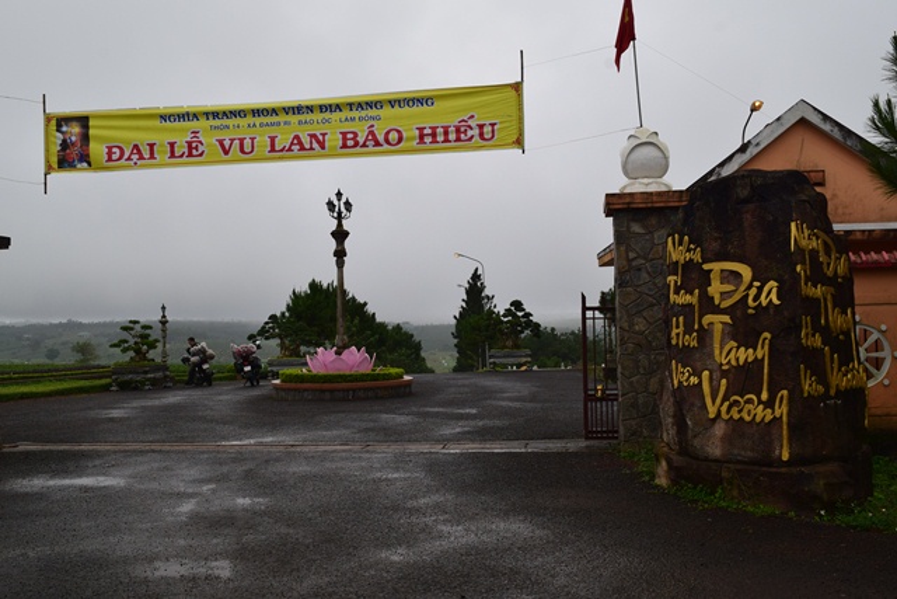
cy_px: 300
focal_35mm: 36
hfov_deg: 53.1
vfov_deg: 36.9
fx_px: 897
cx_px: 448
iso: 400
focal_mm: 24
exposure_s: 1/250
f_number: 10
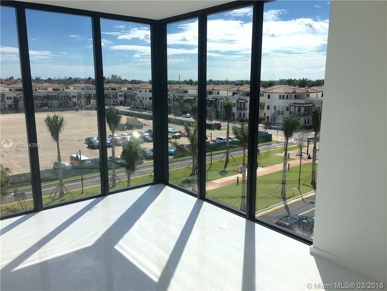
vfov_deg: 48.2
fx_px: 324
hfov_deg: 61.7
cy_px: 146
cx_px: 194
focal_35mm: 29
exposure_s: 1/1282
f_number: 2.2
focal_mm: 4.15
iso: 25
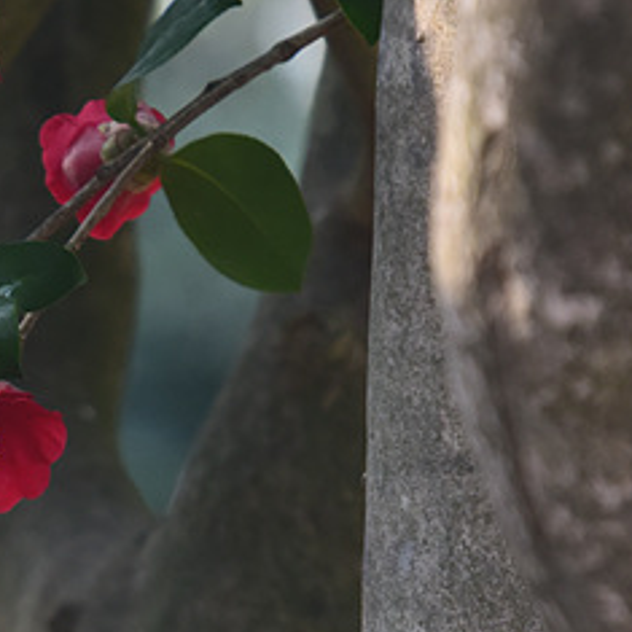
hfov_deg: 1.5
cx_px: -70
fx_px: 23878
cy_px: 292
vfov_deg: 1.5
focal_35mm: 1156
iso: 1000
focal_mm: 320
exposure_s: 1/500
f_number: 8
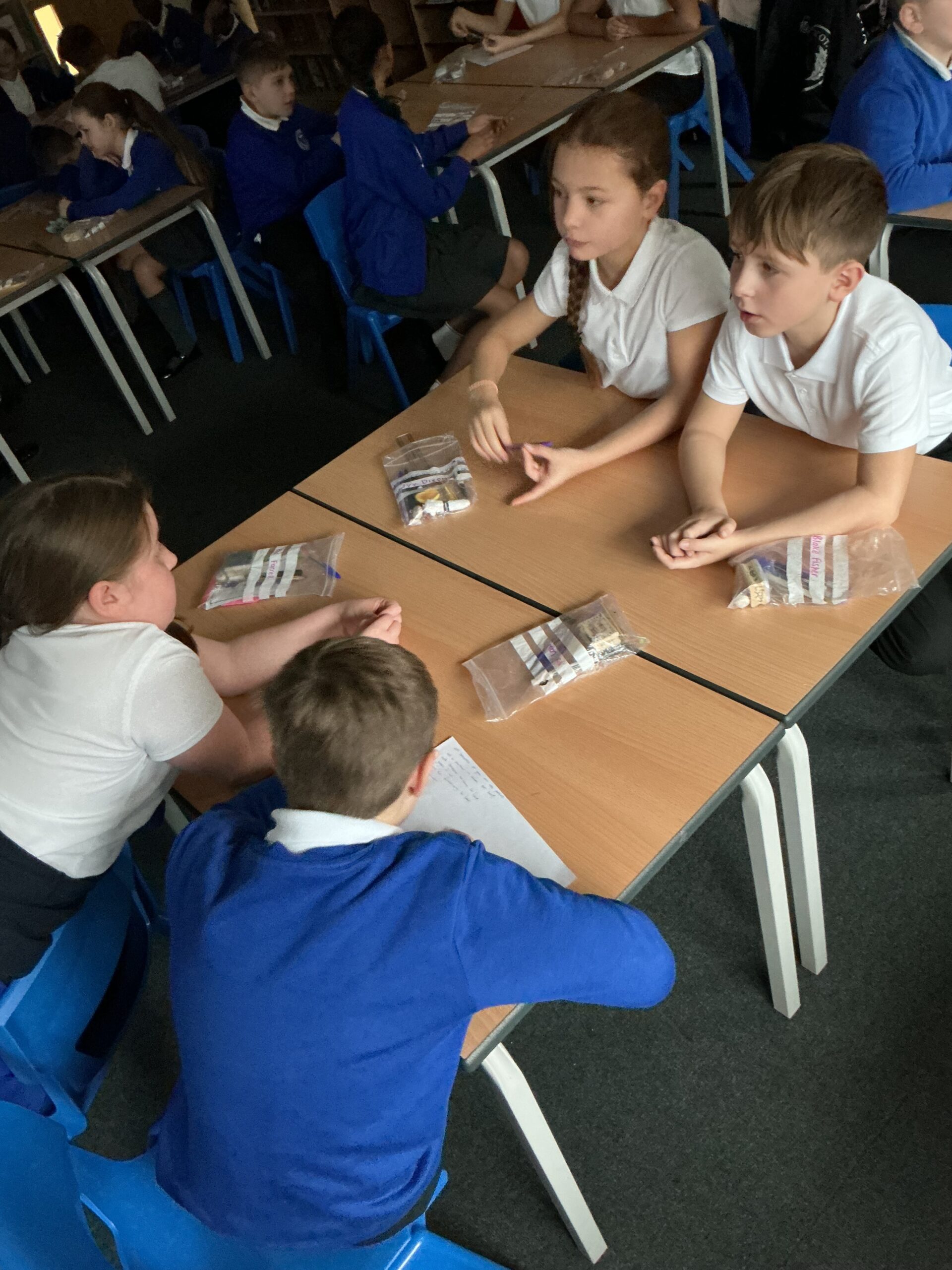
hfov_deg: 48.2
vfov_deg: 61.7
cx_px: 476
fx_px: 1063
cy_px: 635
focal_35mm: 29
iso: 400
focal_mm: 3
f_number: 1.8
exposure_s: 1/25
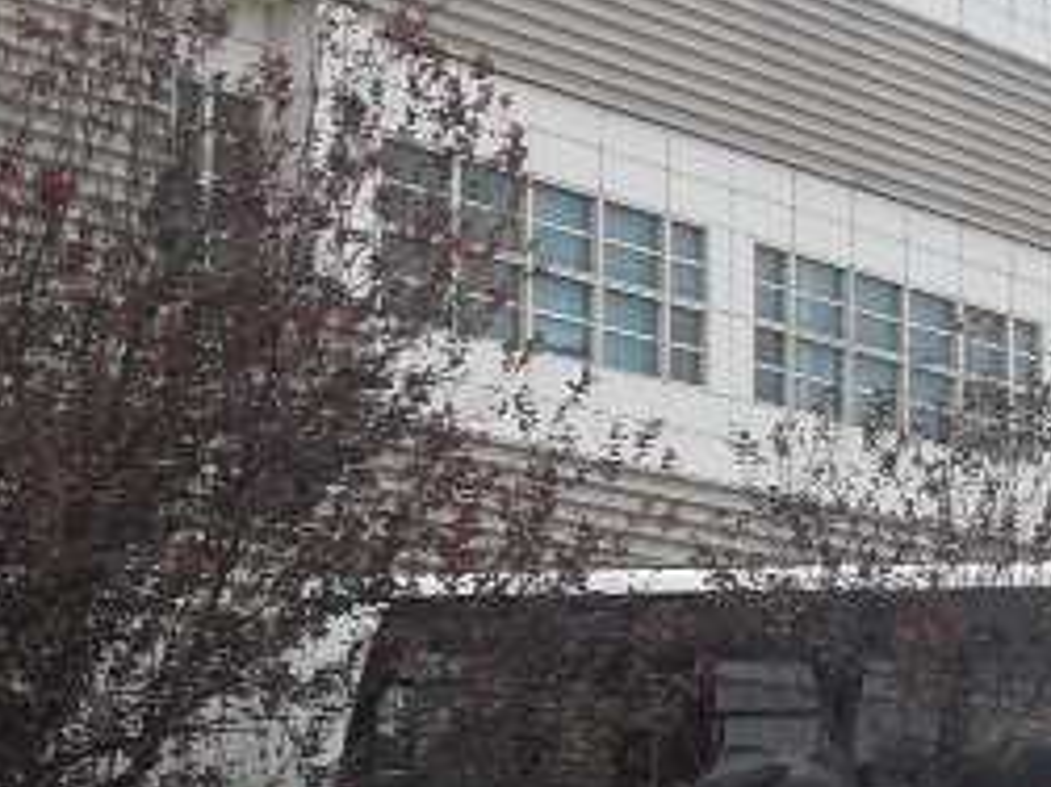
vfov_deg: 9.0
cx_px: 1231
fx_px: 4947
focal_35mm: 163
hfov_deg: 11.9
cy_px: 908
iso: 80
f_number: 7.7
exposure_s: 1/90
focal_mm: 7.1
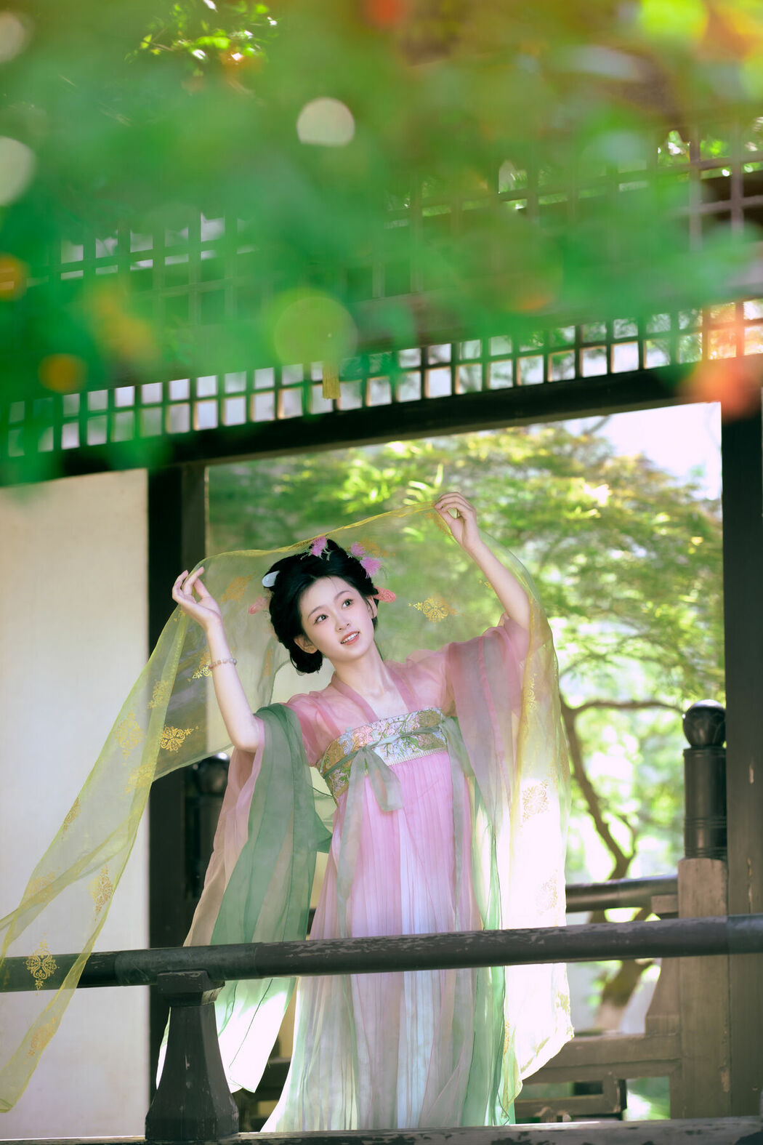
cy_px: 572
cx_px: 382
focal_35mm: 84
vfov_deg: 24.2
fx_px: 2670
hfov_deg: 16.3
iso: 500
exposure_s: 1/1000
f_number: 1.6
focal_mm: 85
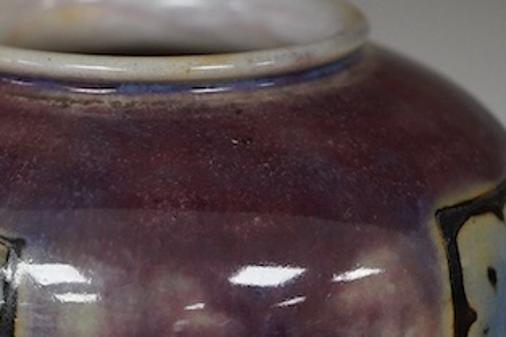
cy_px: 308
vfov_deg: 10.6
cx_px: 85
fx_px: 1812
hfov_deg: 15.8
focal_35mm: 129
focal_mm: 30
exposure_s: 1/125
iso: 1250
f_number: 7.1
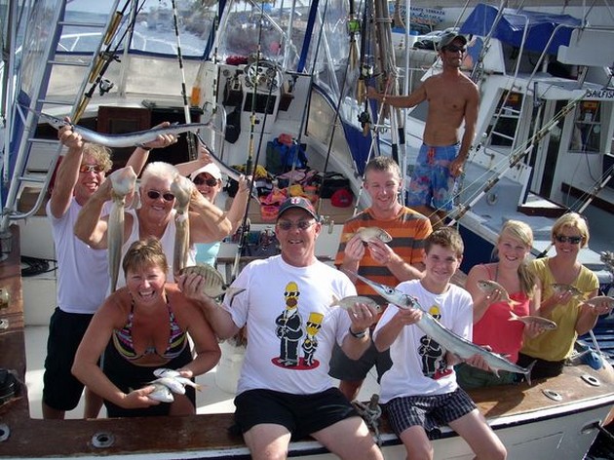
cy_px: 230
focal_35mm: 37
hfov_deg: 50.2
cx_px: 307
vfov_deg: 38.6
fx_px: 656
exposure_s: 1/185
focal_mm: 6.2
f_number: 5.6
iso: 64
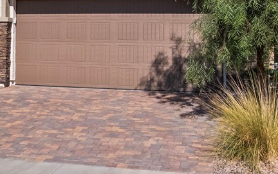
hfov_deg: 22.2
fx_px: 659
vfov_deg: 14.8
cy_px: 13
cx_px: -45
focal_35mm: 87
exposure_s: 1/8000
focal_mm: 23
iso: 320
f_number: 8
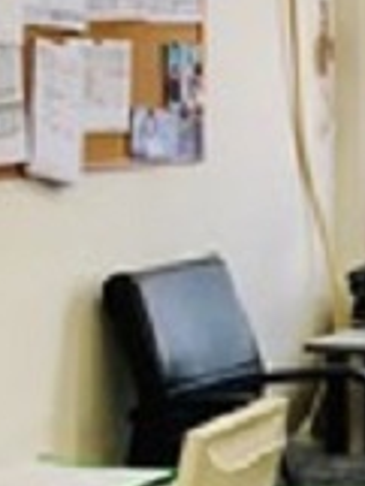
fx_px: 2626
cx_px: 579
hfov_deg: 7.8
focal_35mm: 187
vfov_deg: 10.6
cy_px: 251
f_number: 2.2
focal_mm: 4.15
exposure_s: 1/33
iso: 25
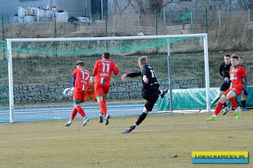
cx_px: 126
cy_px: 84
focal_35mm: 248
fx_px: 1739
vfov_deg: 5.5
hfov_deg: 8.3
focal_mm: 165
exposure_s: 1/4000
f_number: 11
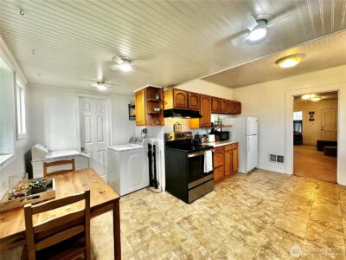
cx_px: 173
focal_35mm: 14
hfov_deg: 102.1
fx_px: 140
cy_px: 130
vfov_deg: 85.7
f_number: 2.2
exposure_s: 1/60
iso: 160
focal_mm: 2.22
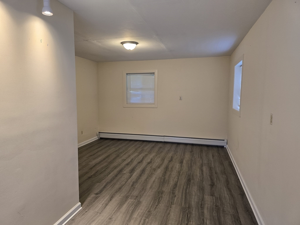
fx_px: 199
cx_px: 150
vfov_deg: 58.9
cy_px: 112
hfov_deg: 73.9
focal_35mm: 23
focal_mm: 6.3
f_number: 1.7
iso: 160
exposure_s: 1/120
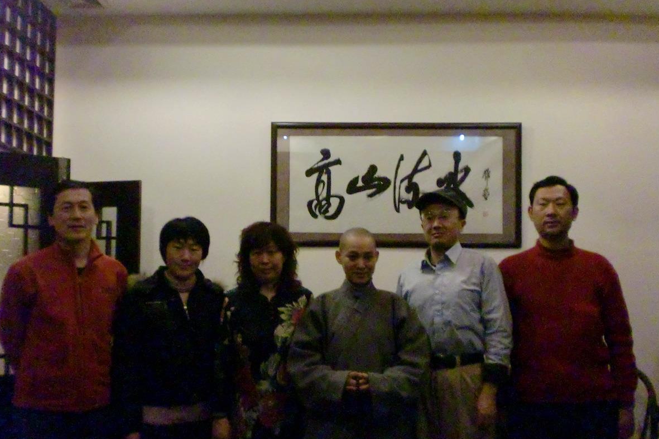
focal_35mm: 37
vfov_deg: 35.9
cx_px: 330
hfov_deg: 51.9
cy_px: 242
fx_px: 677
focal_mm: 6.3
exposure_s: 1/60
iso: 1250
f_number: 3.1
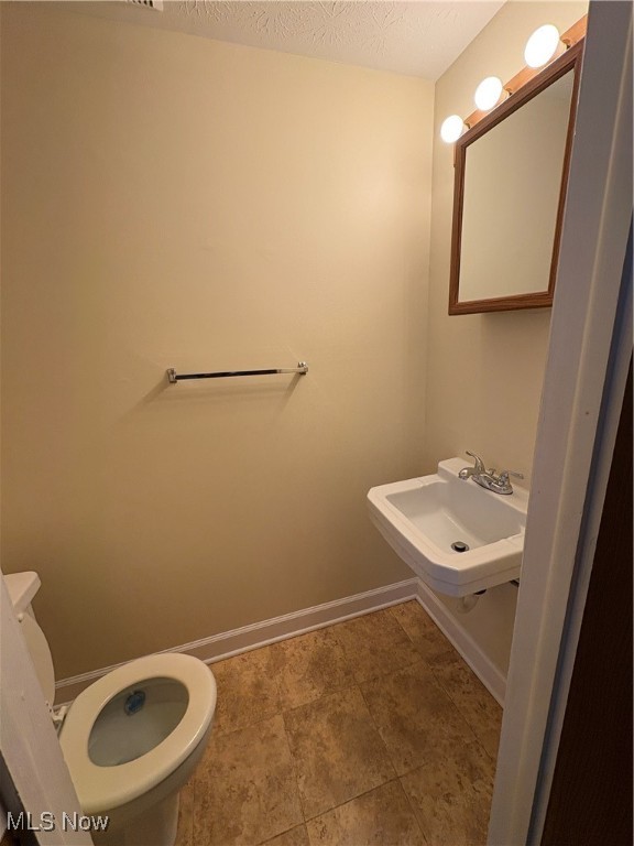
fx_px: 342
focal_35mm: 14
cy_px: 423
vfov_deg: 102.1
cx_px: 317
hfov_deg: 85.7
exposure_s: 1/120
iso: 80
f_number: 2.2
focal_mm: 2.22
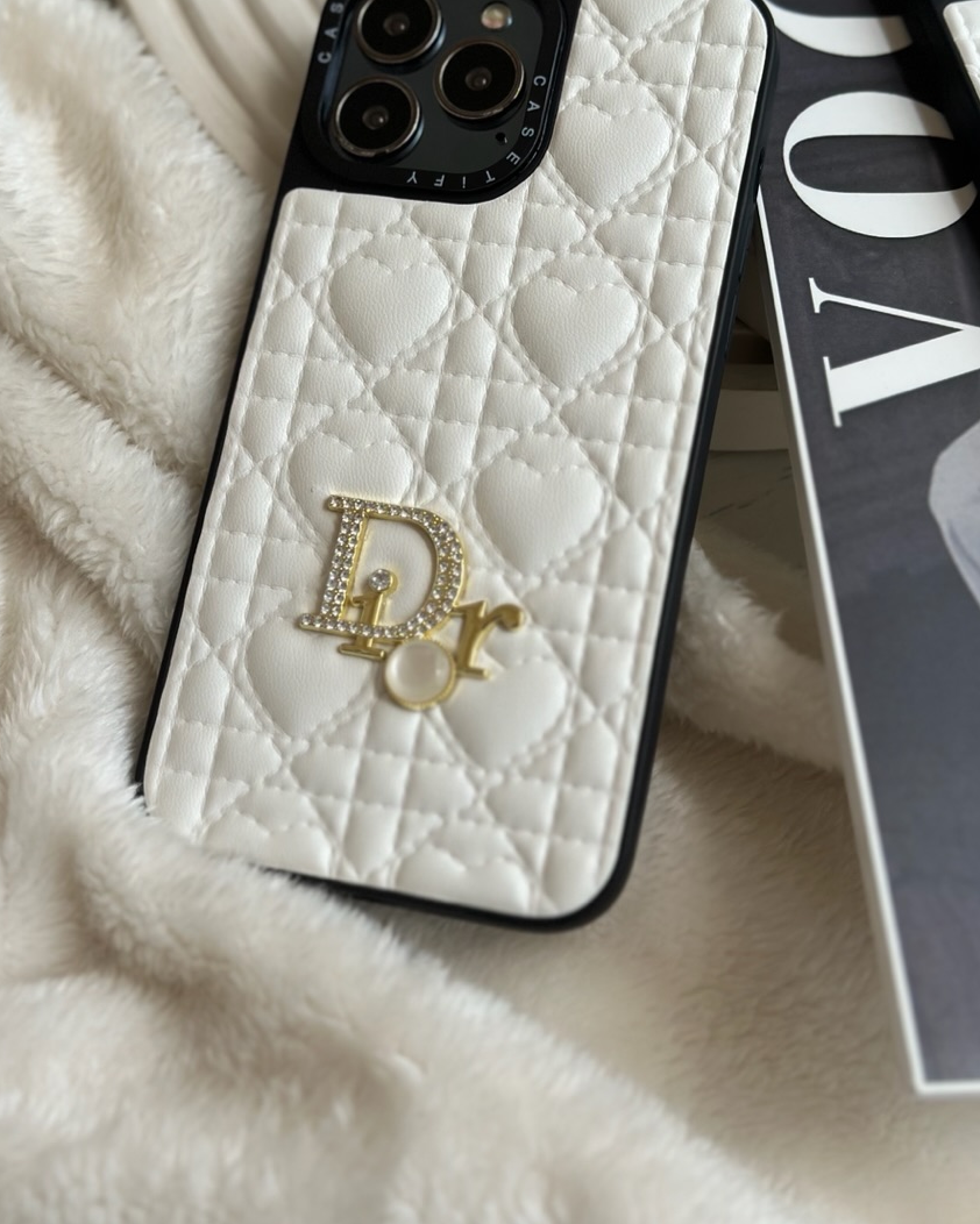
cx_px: 460
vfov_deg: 33.0
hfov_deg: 26.7
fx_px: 2066
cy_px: 519
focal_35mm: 57
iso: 80
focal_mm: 6.86
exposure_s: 1/2732
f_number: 1.78
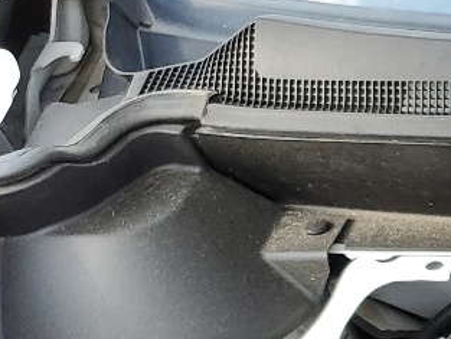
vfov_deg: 10.7
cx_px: 1023
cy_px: 547
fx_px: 1733
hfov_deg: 12.3
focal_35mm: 133
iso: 50
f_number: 1.5
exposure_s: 1/286
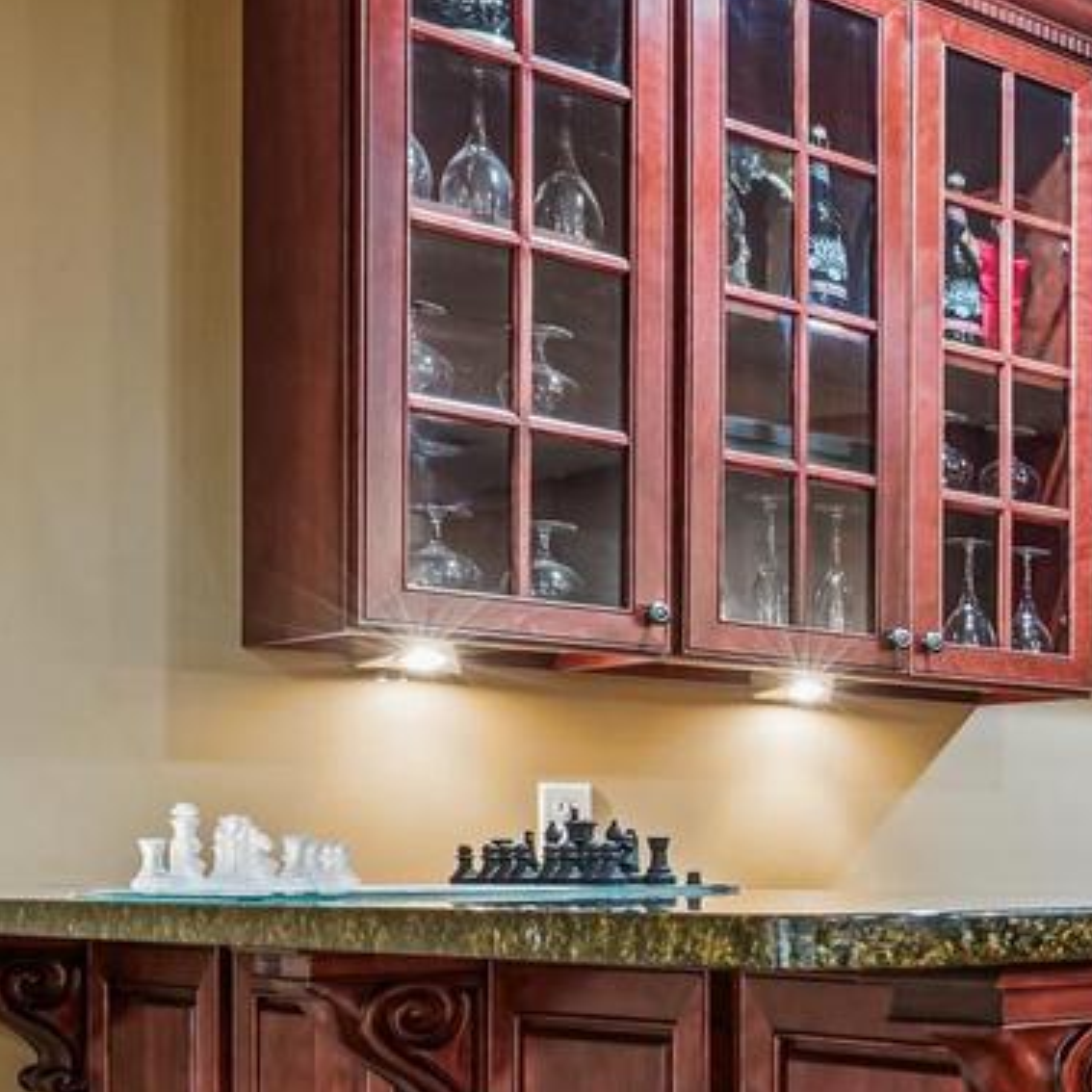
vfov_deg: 30.2
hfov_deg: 22.3
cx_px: 1840
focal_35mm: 55
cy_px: 896
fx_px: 1963
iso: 640
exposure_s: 1/3.33
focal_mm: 17
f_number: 8
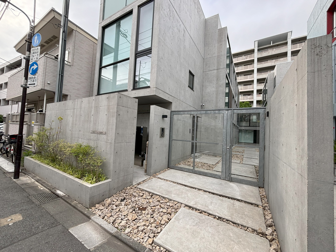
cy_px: 126
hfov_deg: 106.2
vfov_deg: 89.9
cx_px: 168
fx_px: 126
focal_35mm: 13
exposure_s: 1/170
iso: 25
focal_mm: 1.54
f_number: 2.4
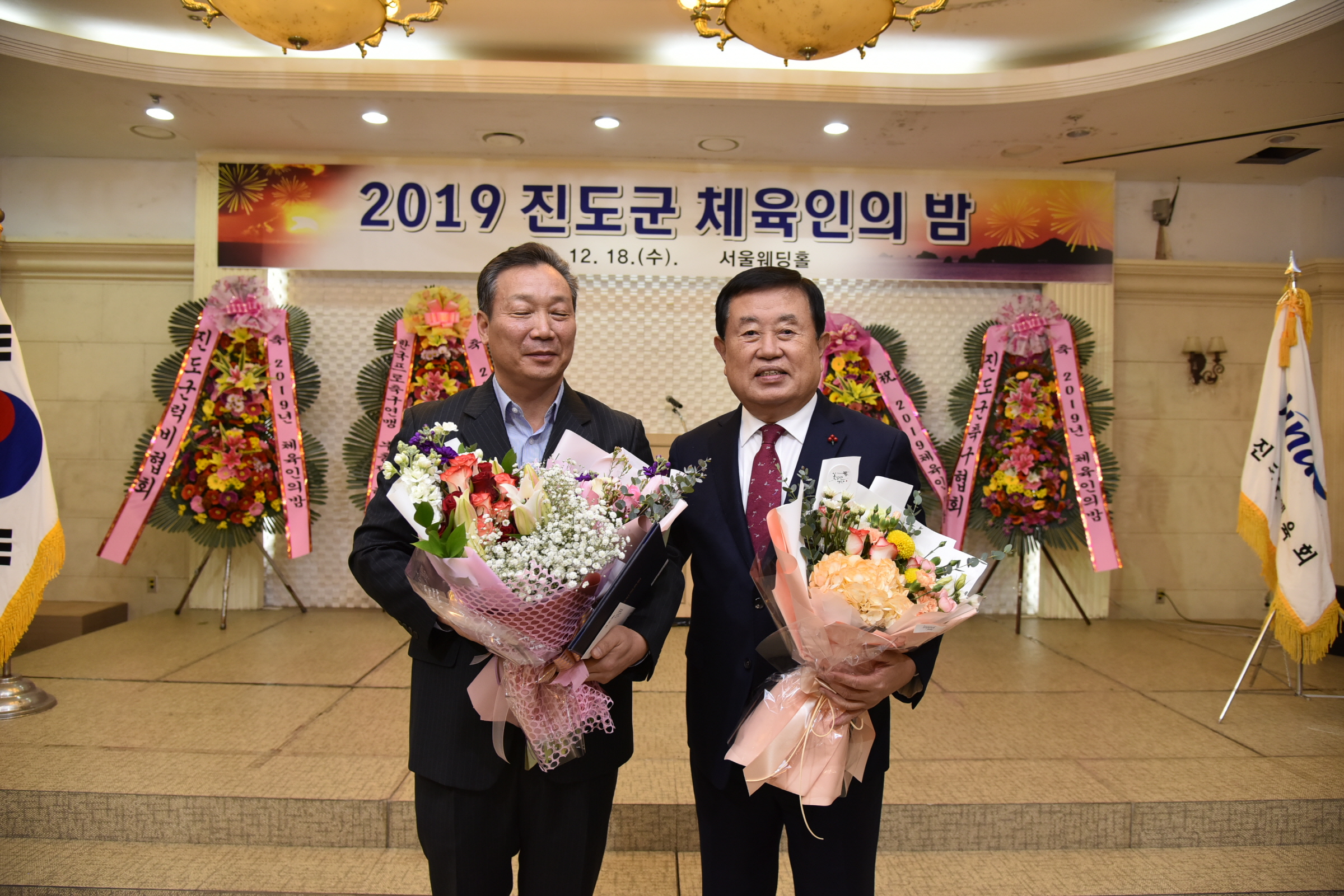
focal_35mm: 24
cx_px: 672
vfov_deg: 53.2
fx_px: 896
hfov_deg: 73.7
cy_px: 448
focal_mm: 24
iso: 800
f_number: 4.5
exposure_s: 1/125
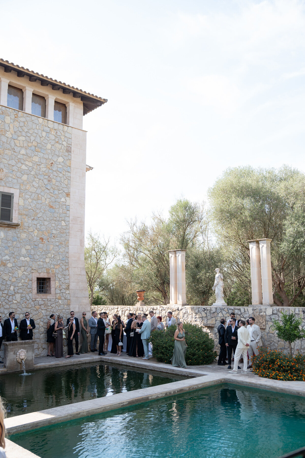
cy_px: 229
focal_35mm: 32
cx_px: 152
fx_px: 407
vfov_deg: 58.7
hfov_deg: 41.1
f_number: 2.8
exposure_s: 1/1250
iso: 320
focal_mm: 32
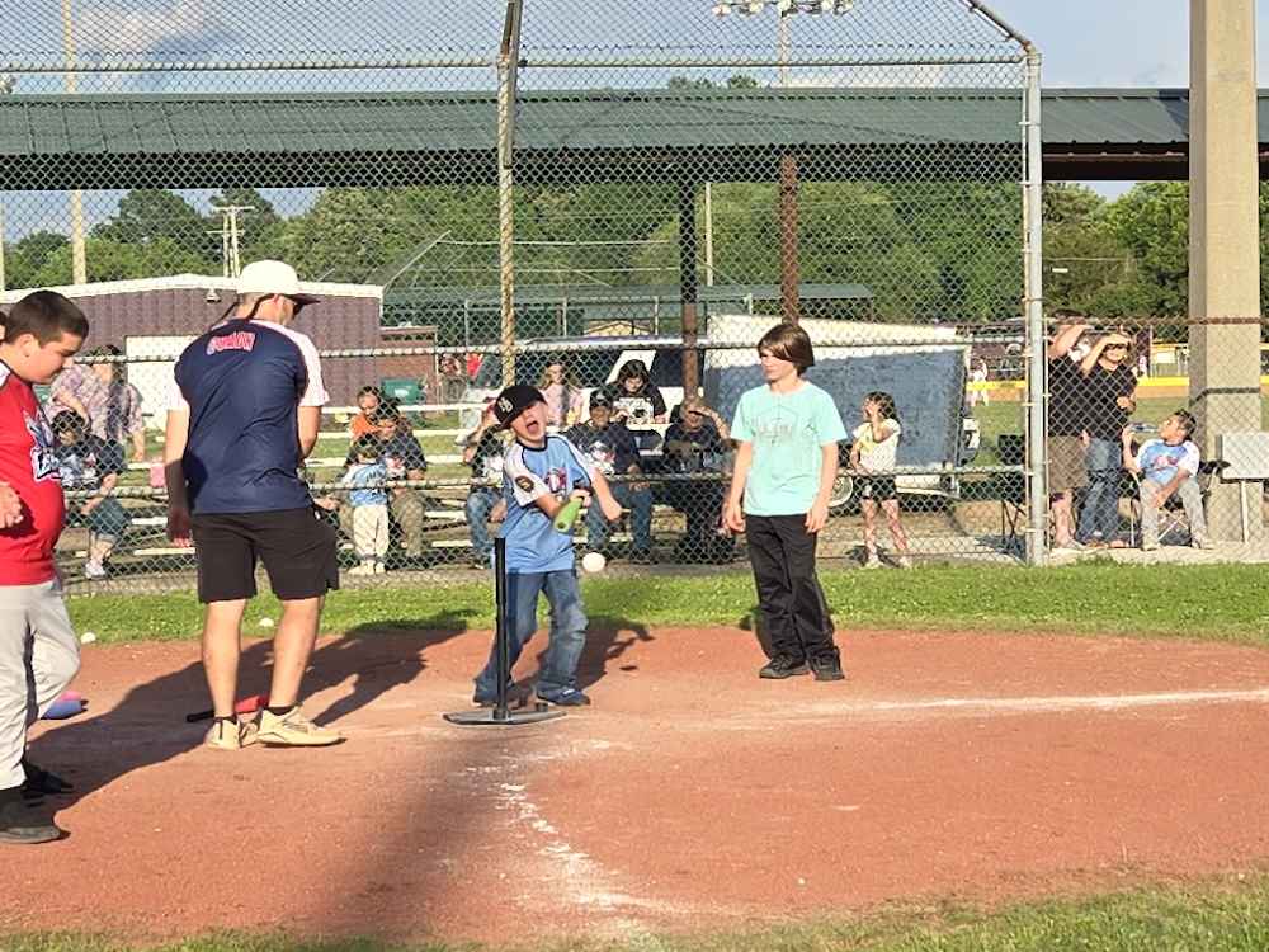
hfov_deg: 73.9
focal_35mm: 23
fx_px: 843
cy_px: 476
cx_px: 634
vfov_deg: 58.9
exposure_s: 1/1521
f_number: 1.8
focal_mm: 5.4
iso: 25
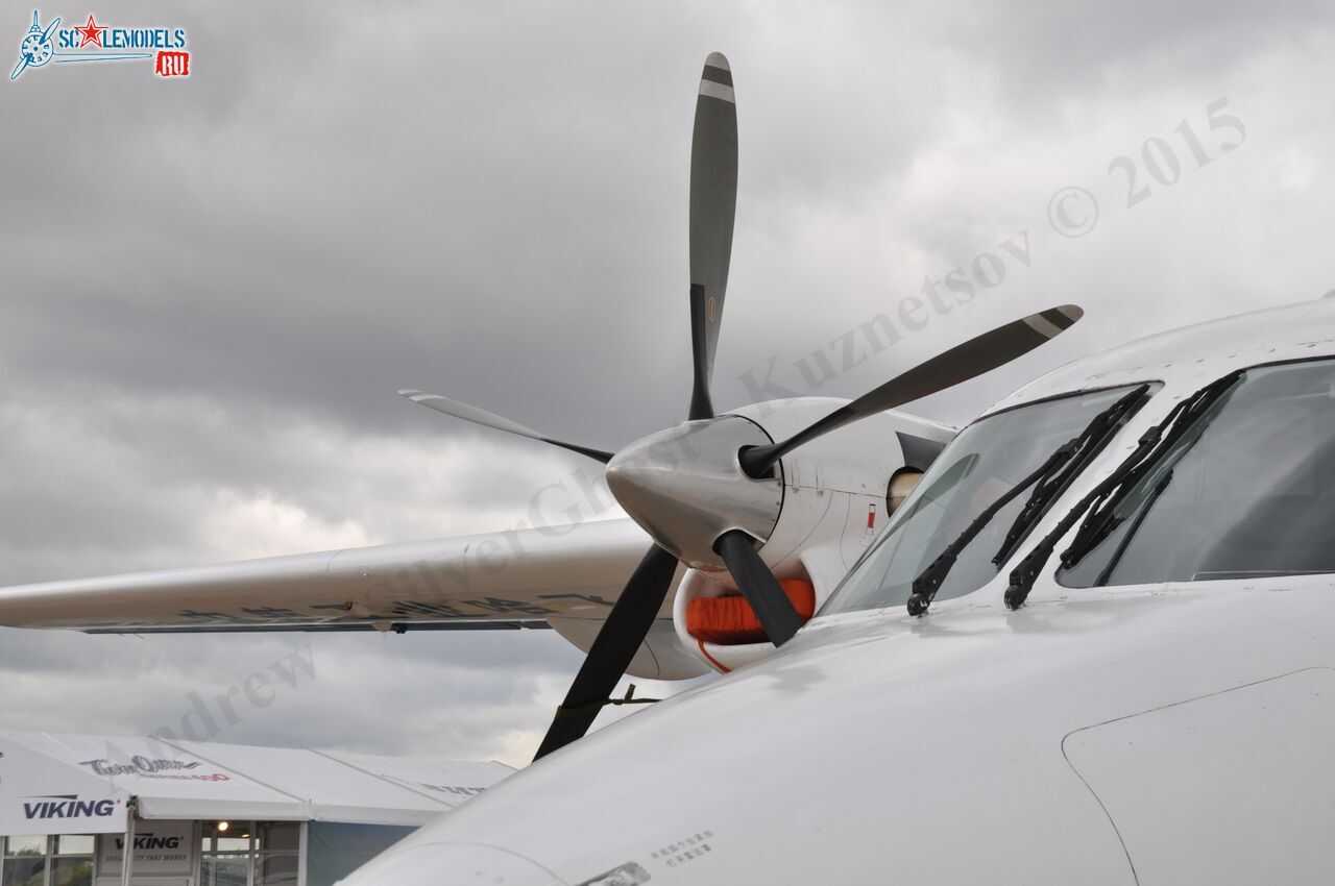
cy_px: 443
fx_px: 2778
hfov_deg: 27.0
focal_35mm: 75
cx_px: 668
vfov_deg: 18.1
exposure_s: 1/200
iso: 200
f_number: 8
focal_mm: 50
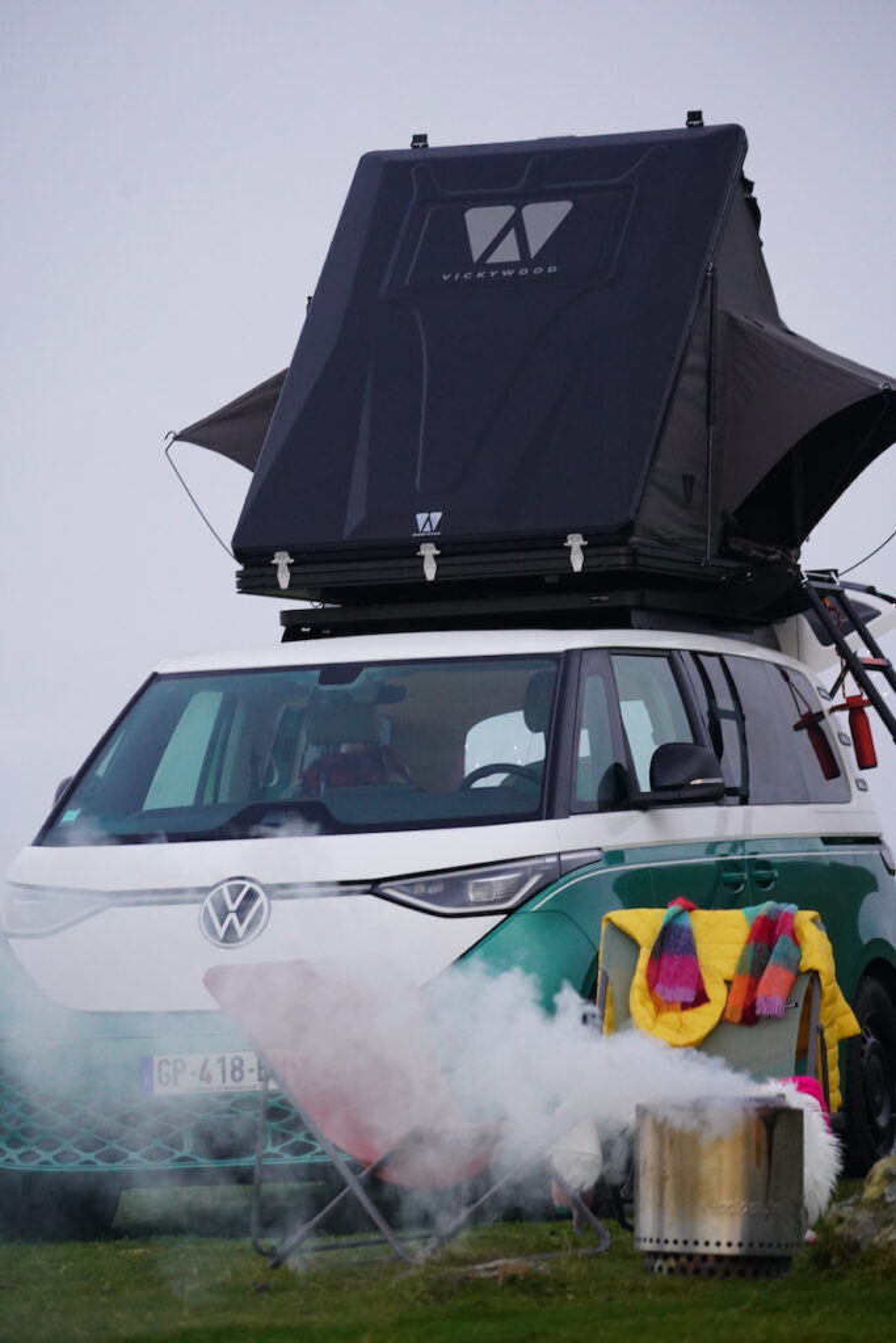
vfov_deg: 10.9
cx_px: 448
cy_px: 672
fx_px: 7057
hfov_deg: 7.3
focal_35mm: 189
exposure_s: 1/200
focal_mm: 189.1
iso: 5000
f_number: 5.6
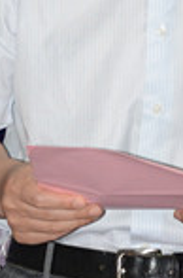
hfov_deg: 2.9
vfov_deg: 4.3
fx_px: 3647
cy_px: -17
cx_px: 84
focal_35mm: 475
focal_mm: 58
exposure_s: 1/60
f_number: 5
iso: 800
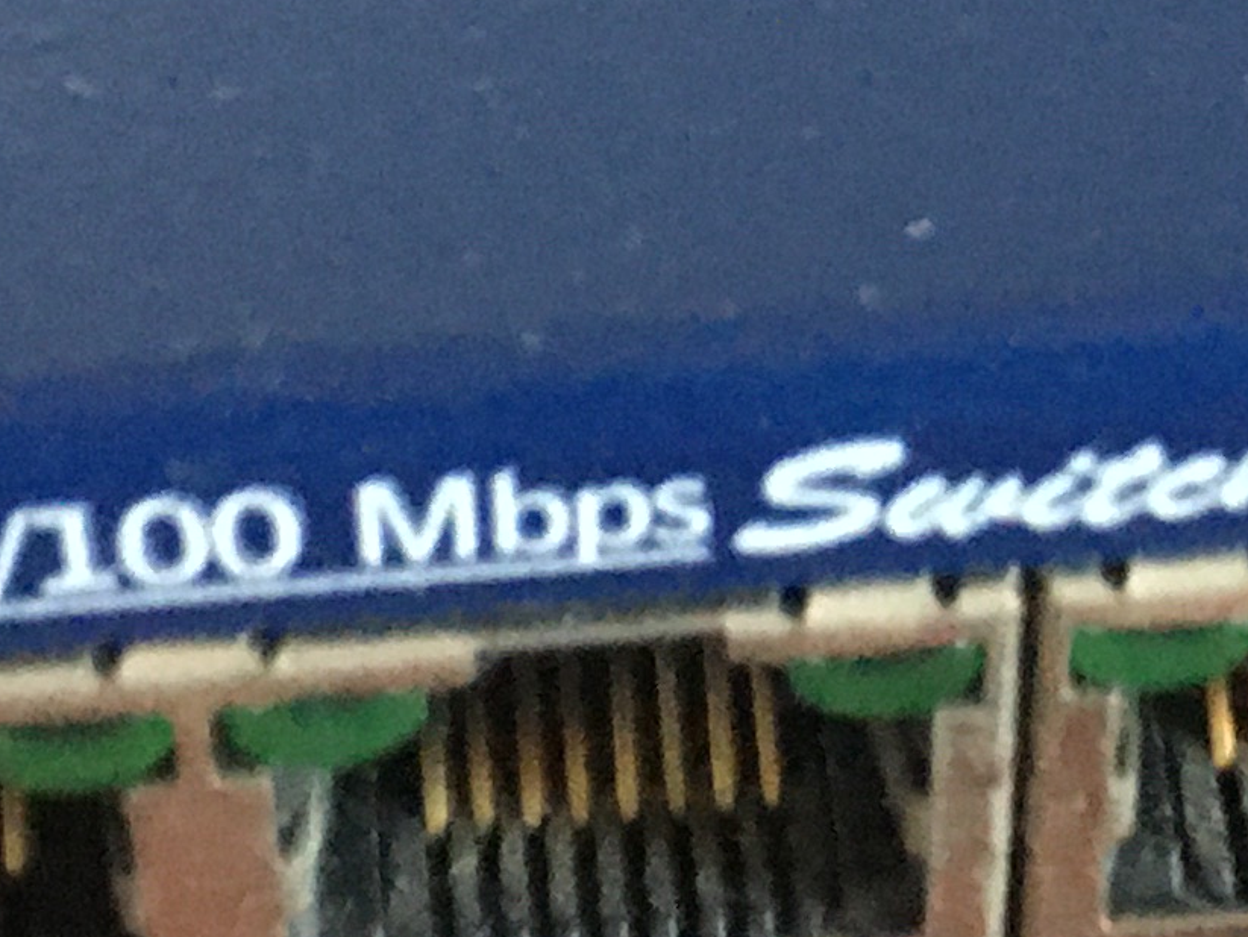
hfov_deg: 13.6
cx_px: 1359
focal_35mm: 142
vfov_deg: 10.4
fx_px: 5122
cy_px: 26
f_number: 2.2
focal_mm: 4.15
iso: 320
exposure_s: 1/15
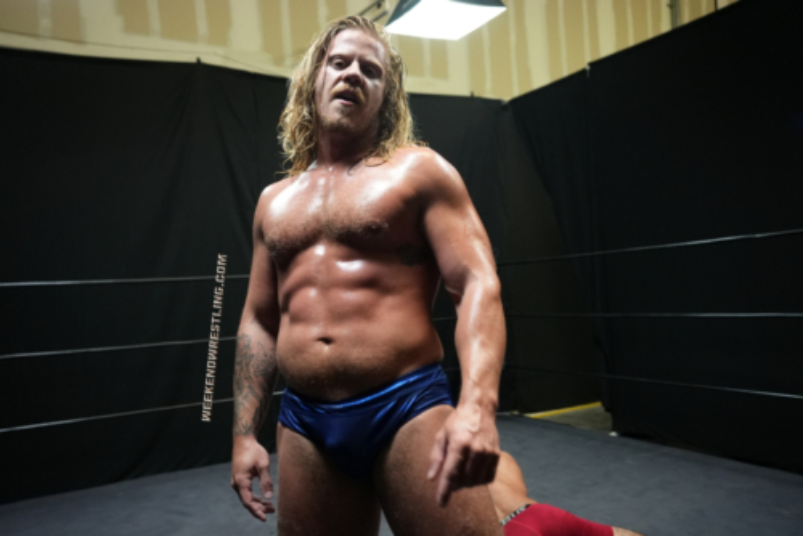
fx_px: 647
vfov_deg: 45.0
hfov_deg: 63.6
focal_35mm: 29
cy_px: 268
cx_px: 402
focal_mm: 29
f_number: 2.8
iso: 8000
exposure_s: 1/320
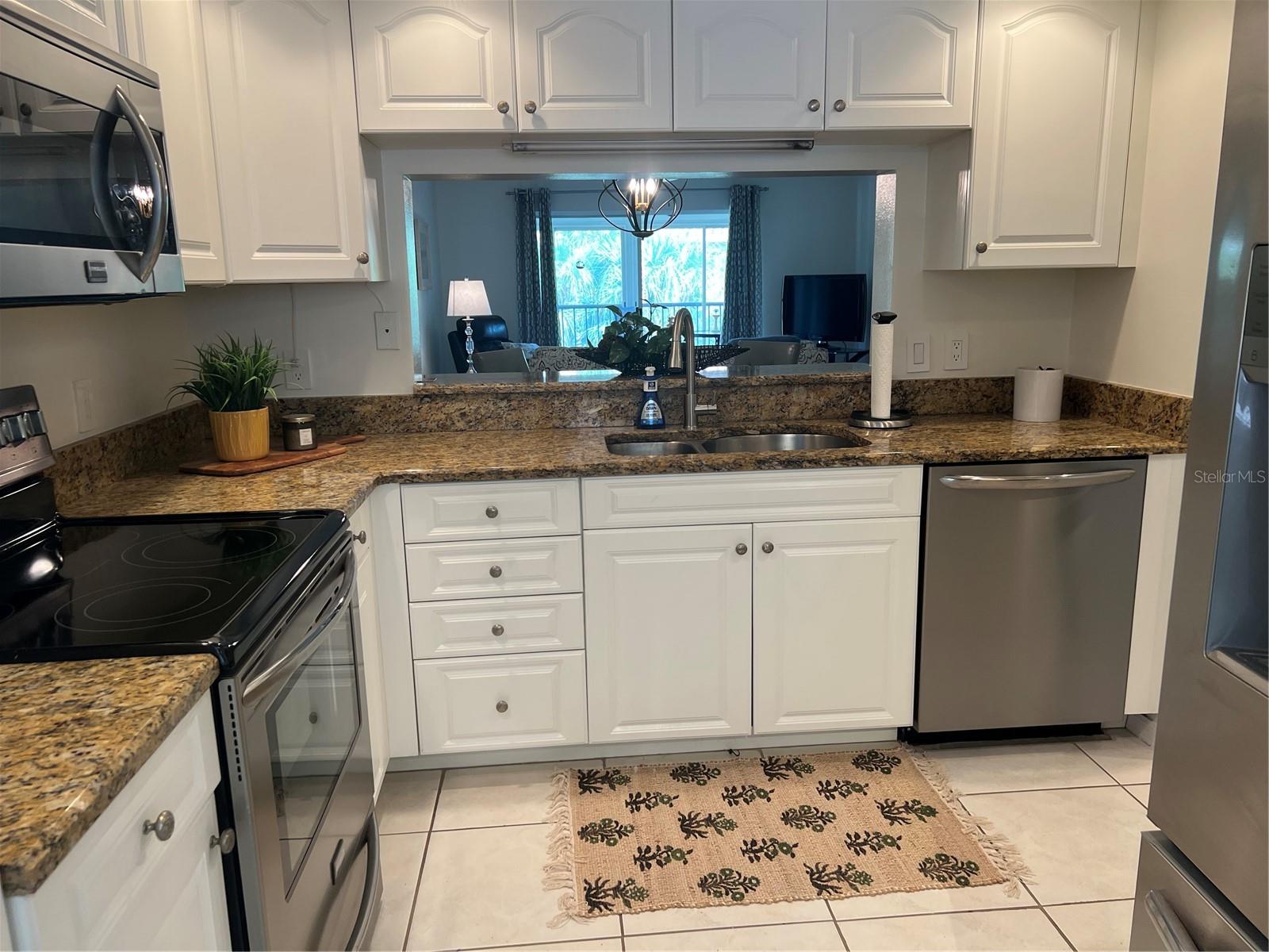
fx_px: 953
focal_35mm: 26
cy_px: 476
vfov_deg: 53.1
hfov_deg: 67.3
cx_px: 634
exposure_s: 1/120
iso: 100
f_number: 1.5
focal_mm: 5.7
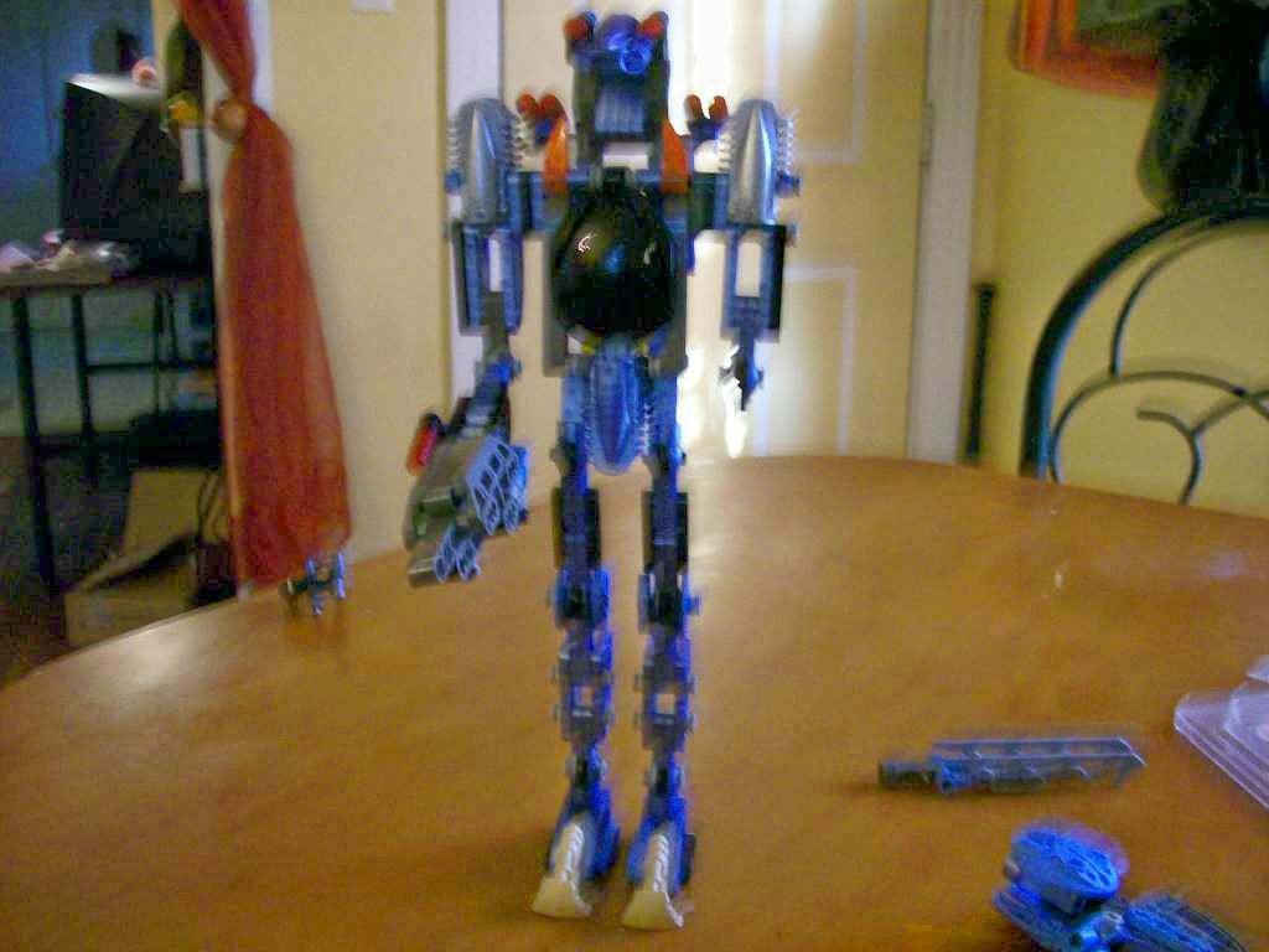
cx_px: 634
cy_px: 476
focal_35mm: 36
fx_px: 1320
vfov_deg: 39.7
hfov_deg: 51.4
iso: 160
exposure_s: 1/8
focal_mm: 6
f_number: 2.7
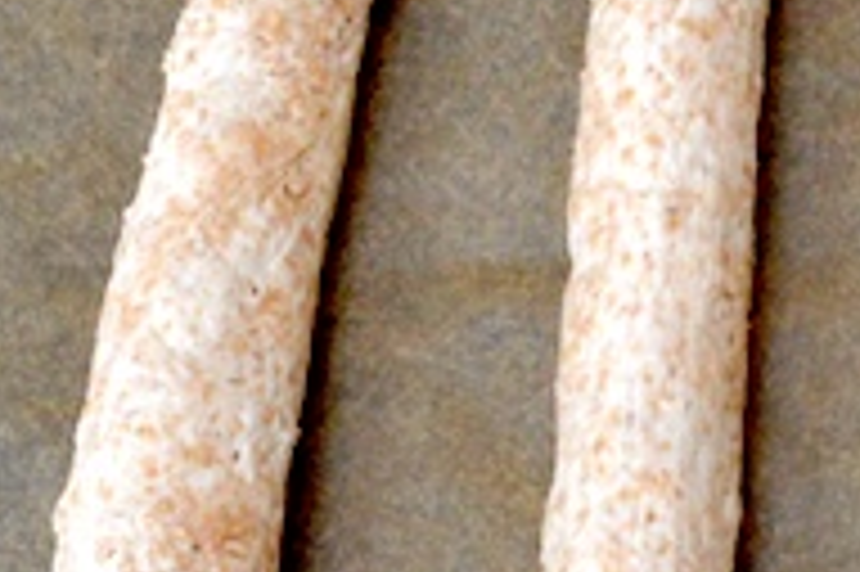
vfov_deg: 6.1
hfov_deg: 8.9
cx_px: 1319
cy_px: 383
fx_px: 5386
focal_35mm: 226
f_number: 32
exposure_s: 1/80
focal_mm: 45
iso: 2500
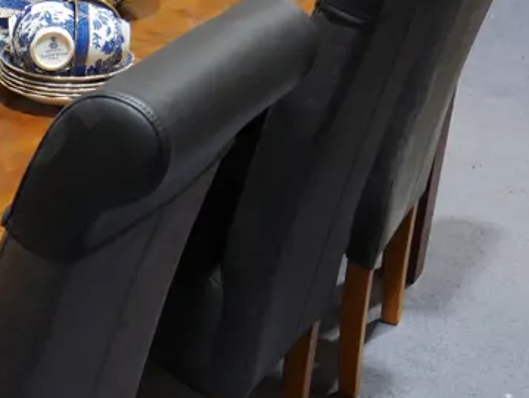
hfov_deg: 18.8
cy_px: 262
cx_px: -146
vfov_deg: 15.2
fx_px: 1484
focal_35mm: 97
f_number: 4
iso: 400
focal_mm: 17
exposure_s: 1/60
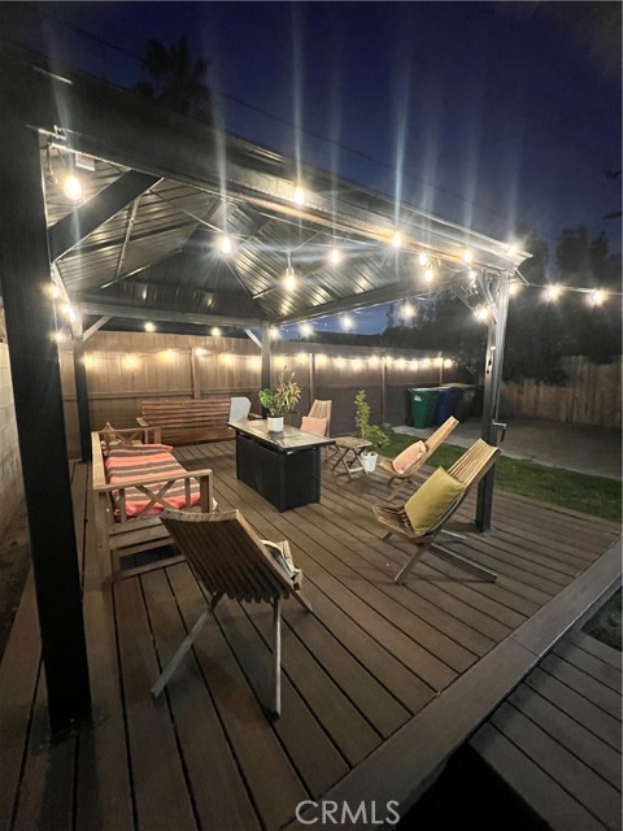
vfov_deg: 106.2
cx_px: 312
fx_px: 312
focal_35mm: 13
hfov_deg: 89.9
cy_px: 416
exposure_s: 1/30
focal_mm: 1.57
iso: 1000
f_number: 1.8
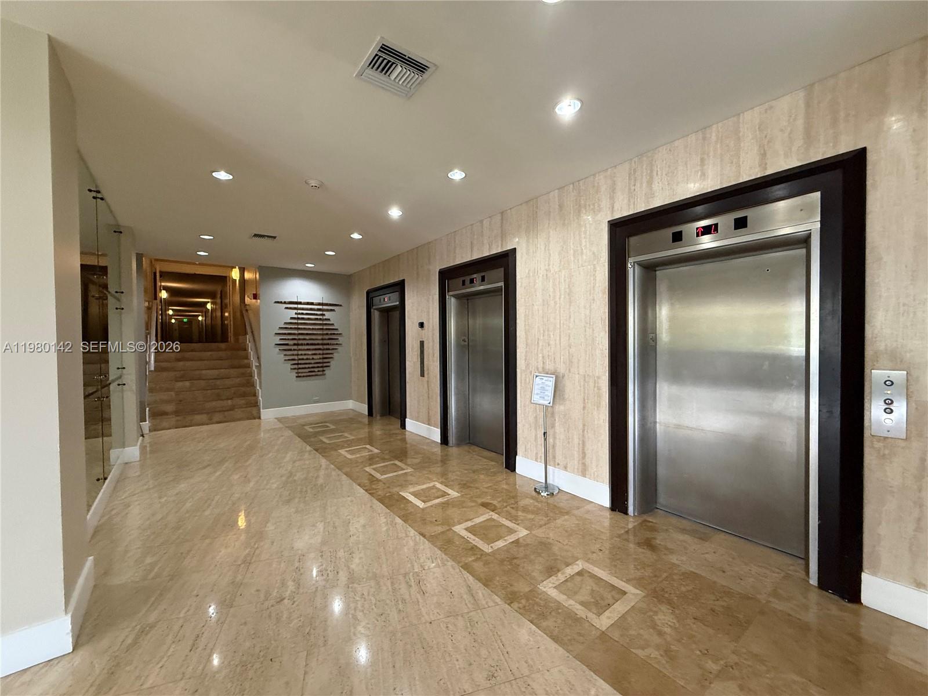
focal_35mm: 14
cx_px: 464
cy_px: 348
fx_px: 375
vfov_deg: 85.7
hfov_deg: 102.1
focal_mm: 2.22
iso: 500
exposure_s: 1/60
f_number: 2.2
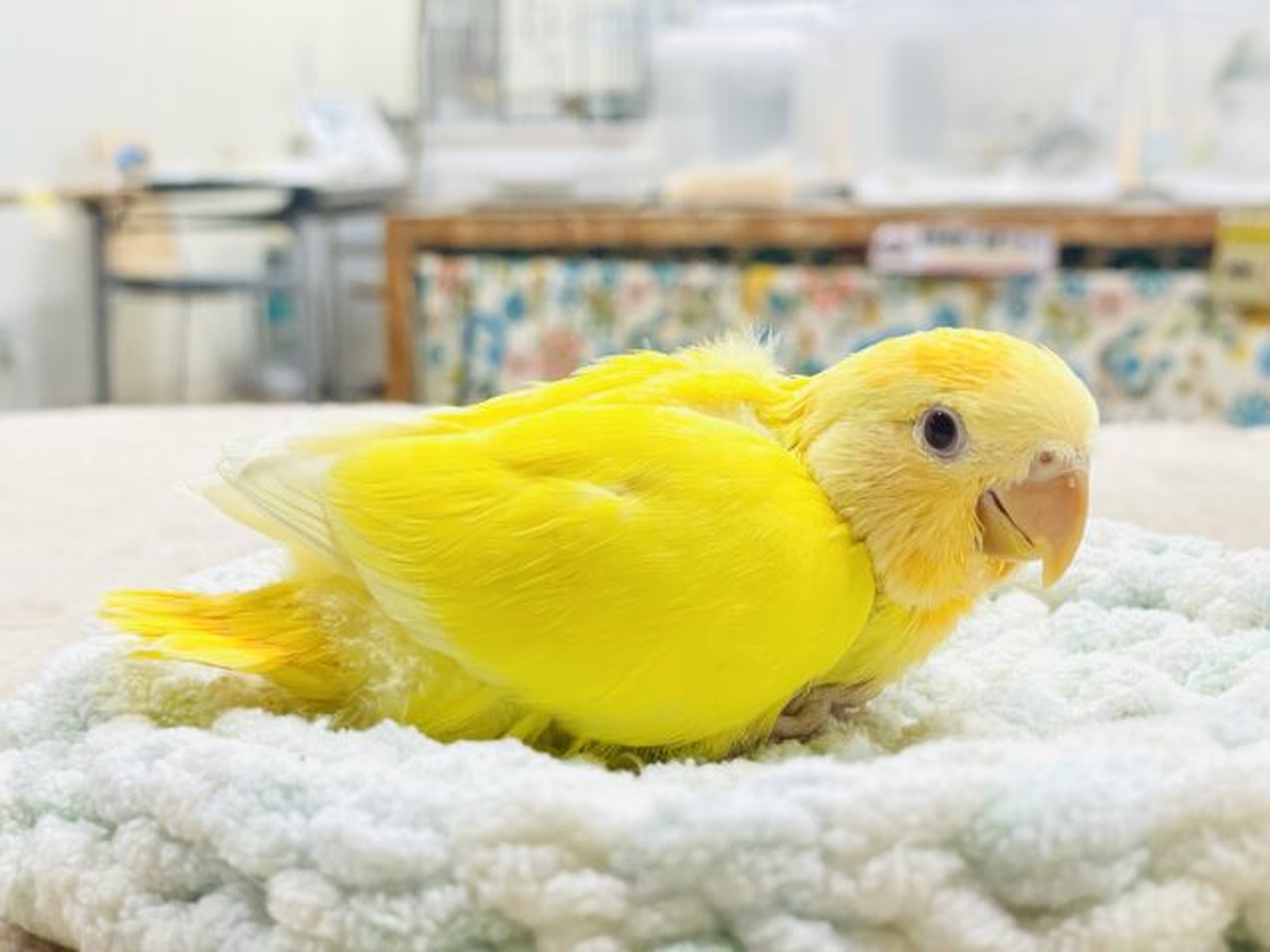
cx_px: 635
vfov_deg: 28.0
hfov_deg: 36.8
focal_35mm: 52
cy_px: 476
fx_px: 1908
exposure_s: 1/115
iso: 100
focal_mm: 6
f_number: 2
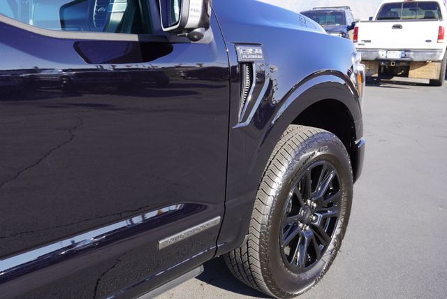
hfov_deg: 55.1
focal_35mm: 34
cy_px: 150
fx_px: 429
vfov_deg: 38.4
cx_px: 224
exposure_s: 1/100
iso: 100
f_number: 7.1
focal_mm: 23
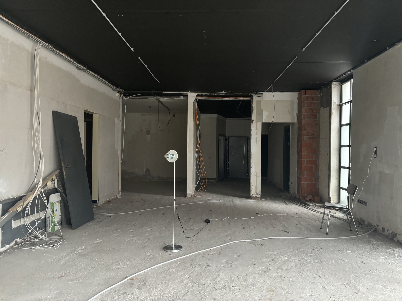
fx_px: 302
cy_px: 150
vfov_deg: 53.1
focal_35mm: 26
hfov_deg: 67.3
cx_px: 201
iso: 400
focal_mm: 5.96
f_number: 1.6
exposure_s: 1/60
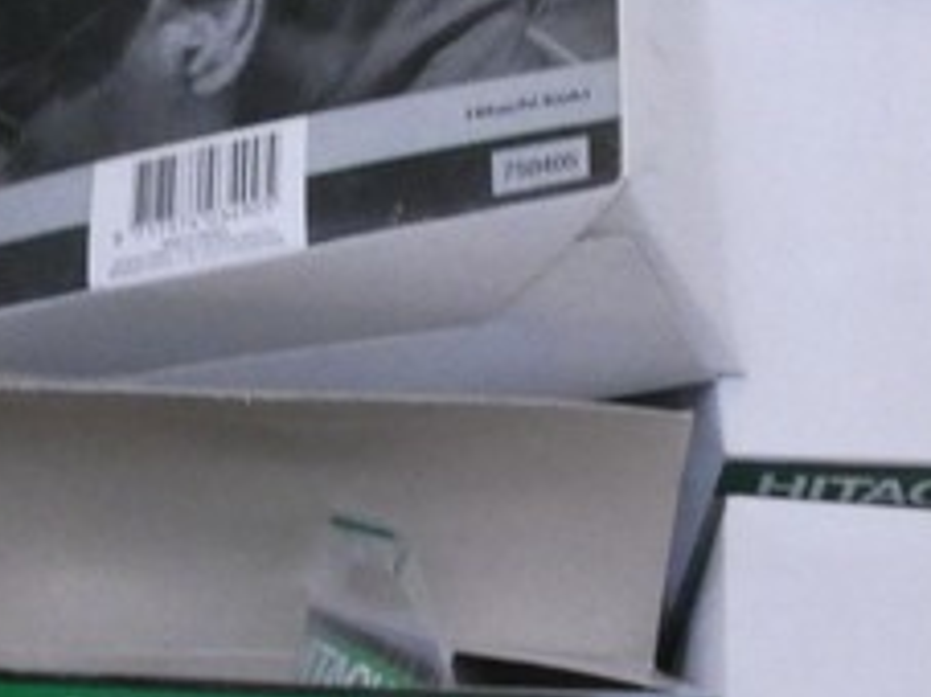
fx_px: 1720
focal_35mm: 64
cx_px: 502
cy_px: 570
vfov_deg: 22.6
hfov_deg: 30.3
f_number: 8
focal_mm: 3.6
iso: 1250
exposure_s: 1/60
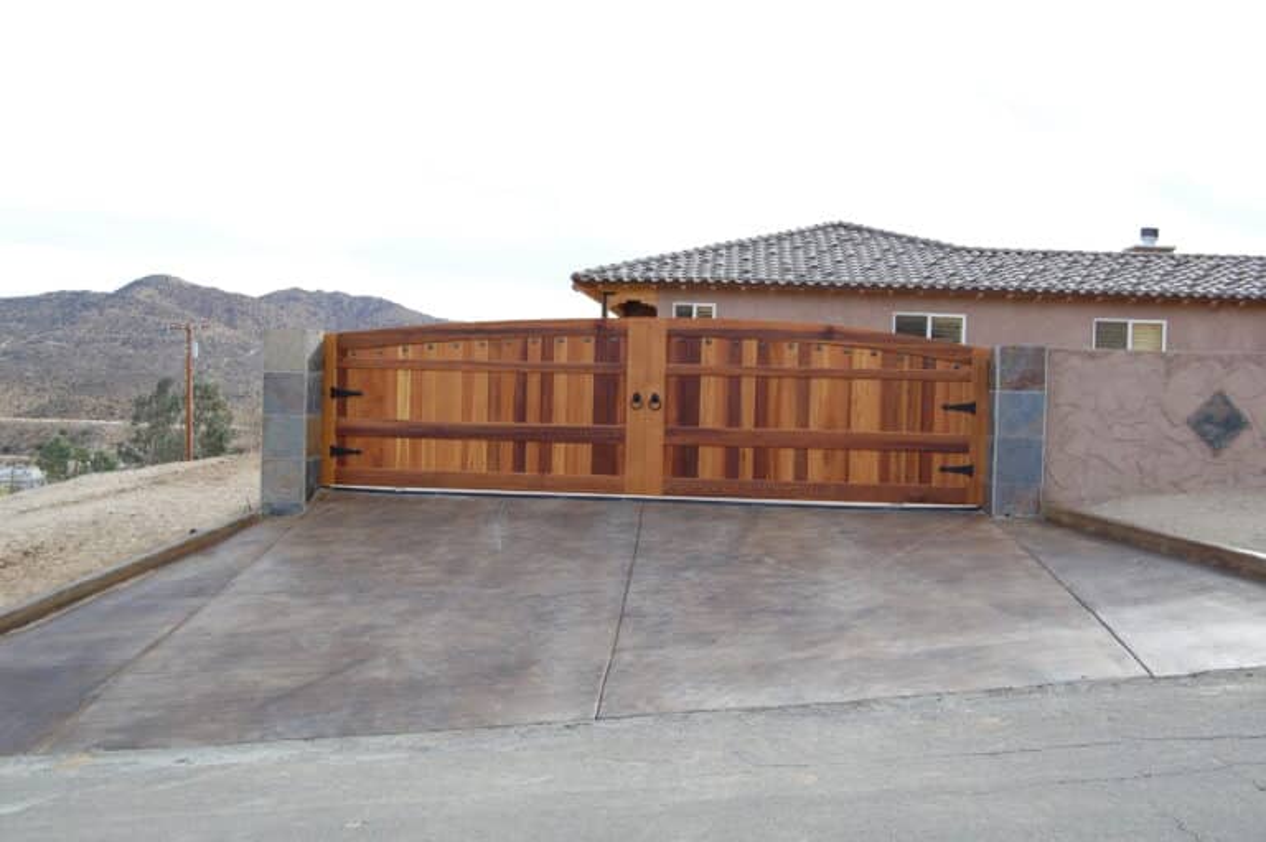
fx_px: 1212
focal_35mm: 34
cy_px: 421
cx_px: 633
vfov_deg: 38.3
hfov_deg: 55.1
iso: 200
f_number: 7.1
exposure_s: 1/200
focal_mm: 23
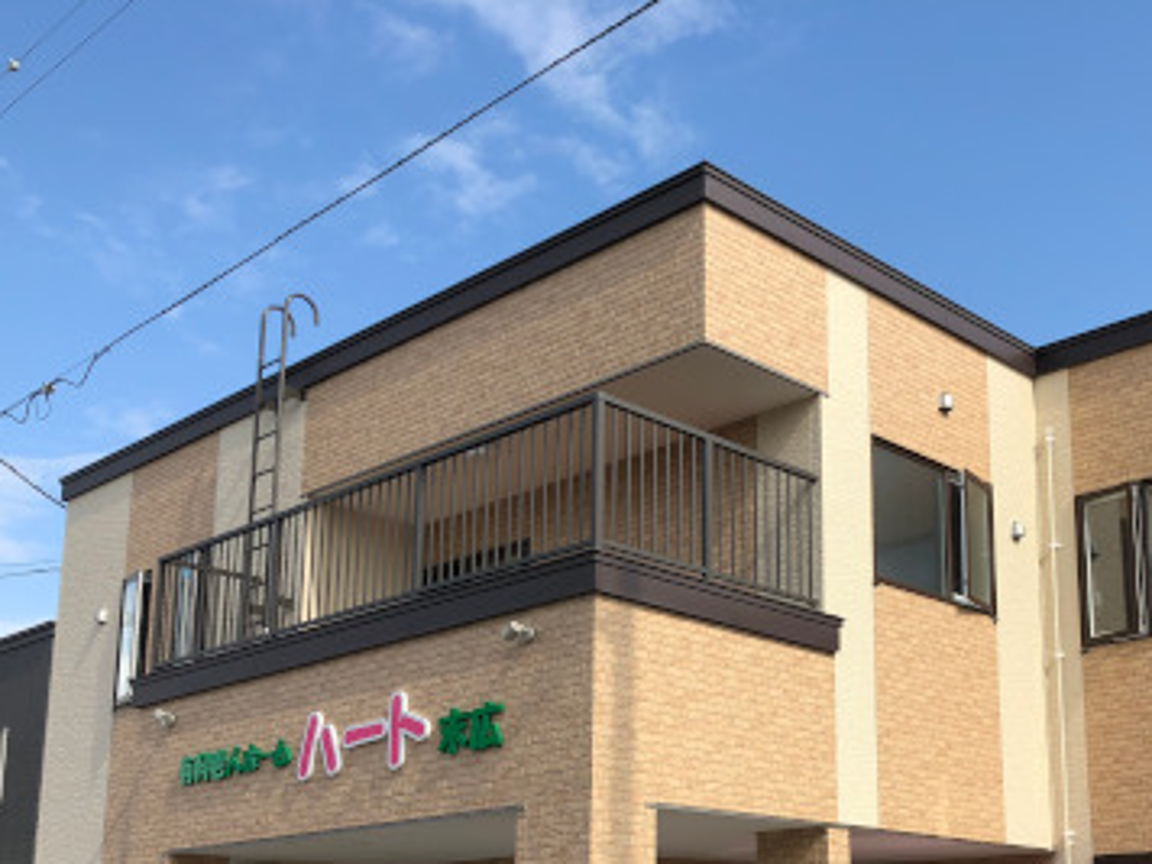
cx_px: 767
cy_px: 688
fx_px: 1498
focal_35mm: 45
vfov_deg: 31.4
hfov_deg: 41.5
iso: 20
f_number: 1.8
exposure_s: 1/1656
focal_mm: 3.99
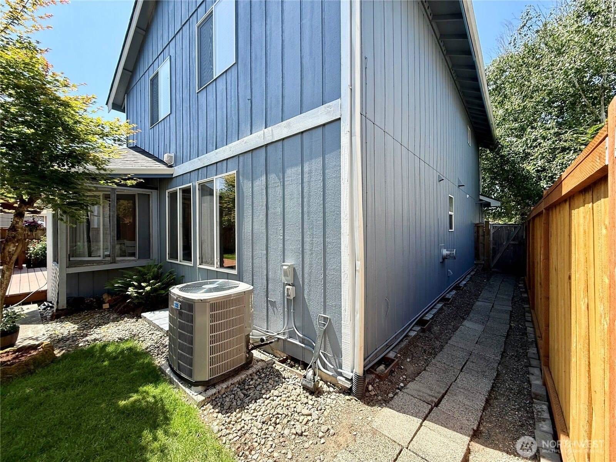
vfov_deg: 85.7
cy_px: 231
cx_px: 308
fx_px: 249
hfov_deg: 102.1
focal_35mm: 14
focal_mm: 2.22
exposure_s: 1/631
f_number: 2.2
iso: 50
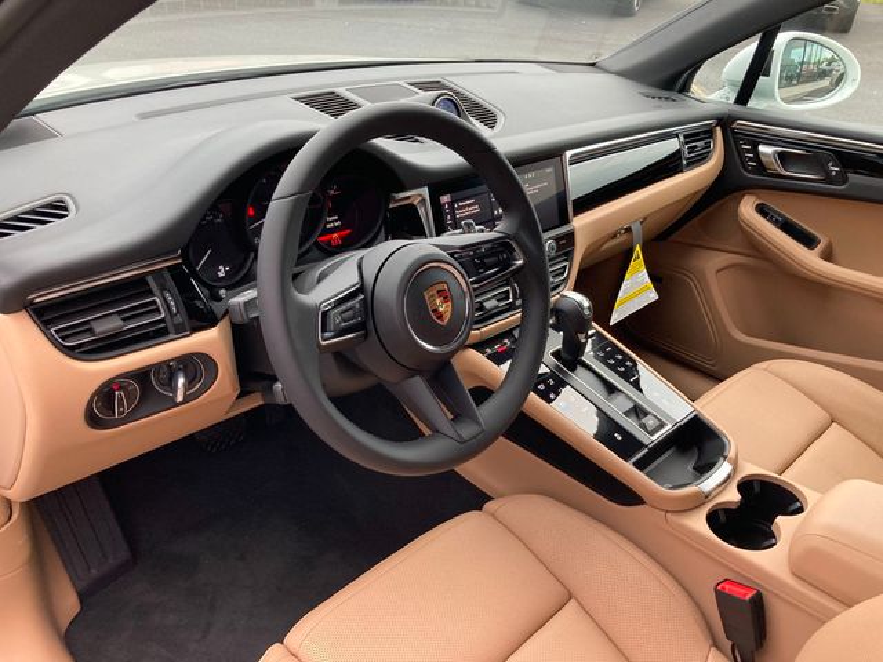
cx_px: 442
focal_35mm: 28
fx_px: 714
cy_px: 331
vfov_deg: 49.7
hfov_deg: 63.4
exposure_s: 1/88
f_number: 1.8
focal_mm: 3.99
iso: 80
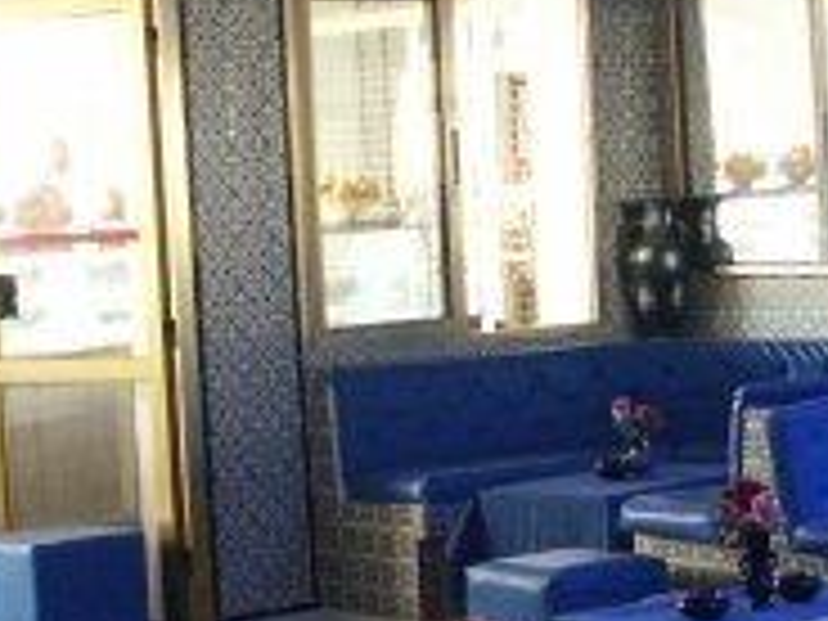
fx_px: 3014
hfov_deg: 15.6
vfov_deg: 11.8
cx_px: 540
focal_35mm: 126
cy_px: 342
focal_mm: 7.7
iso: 200
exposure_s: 1/30
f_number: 2.8
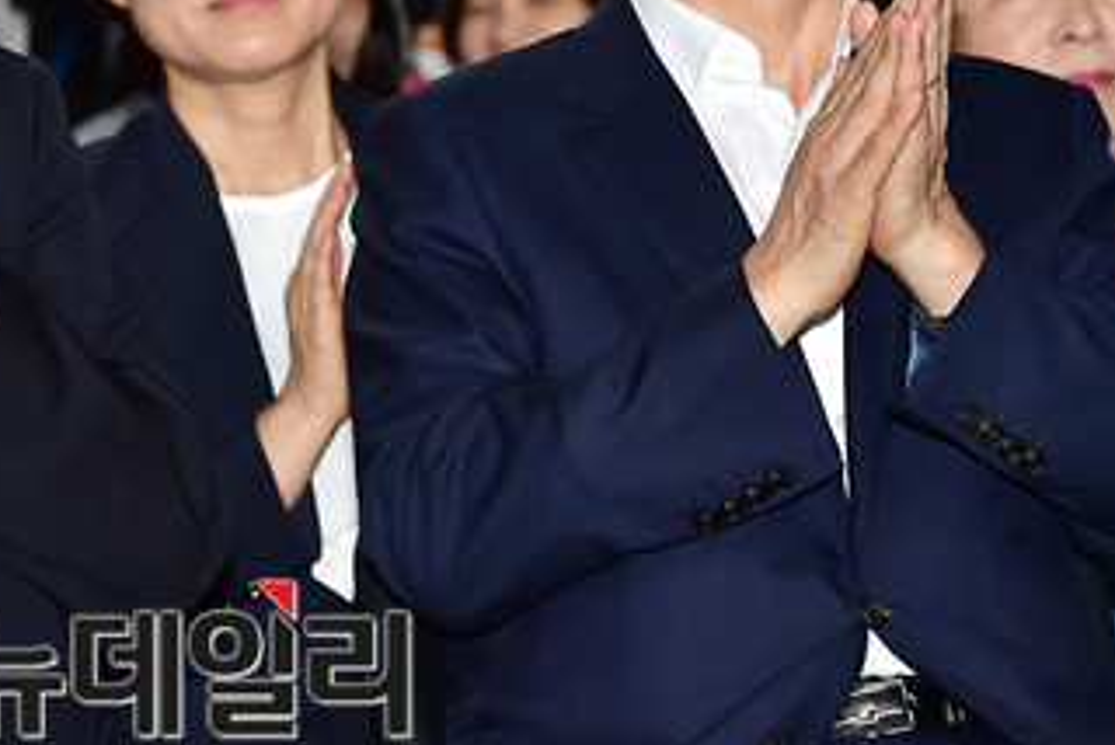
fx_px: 6386
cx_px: 153
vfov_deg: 6.7
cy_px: 82
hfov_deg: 9.9
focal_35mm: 206
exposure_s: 1/250
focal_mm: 110
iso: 640
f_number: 6.3
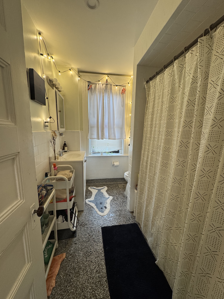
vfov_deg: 102.1
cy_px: 150
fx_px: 121
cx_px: 112
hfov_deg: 85.7
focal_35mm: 14
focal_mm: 2.22
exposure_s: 1/60
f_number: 2.2
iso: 200
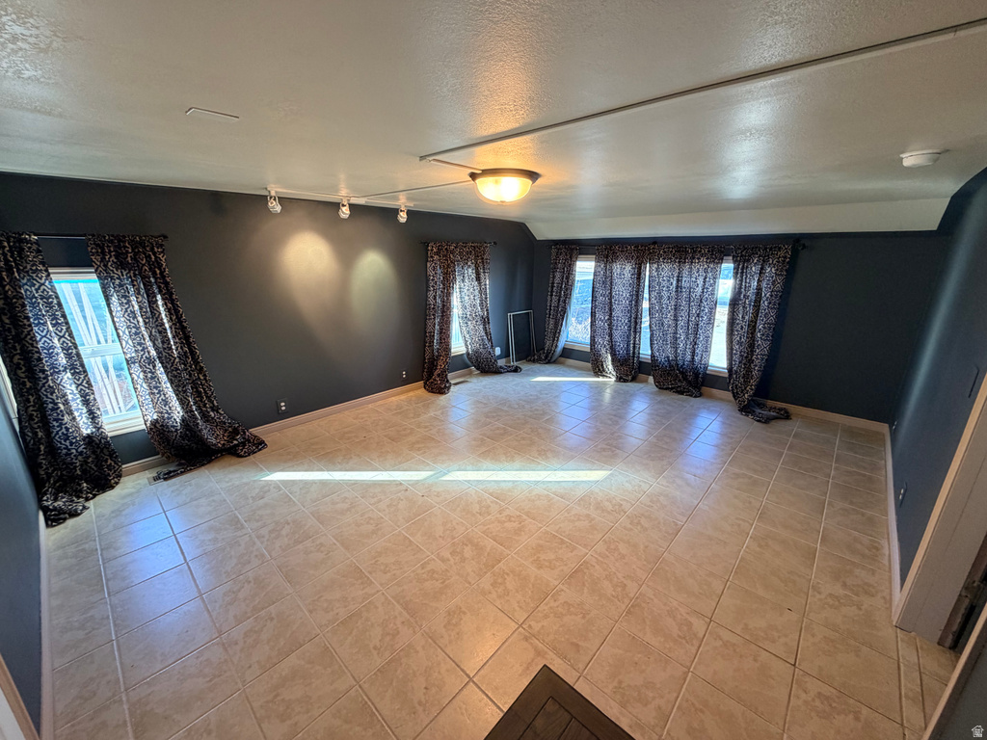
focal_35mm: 14
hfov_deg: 102.1
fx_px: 399
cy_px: 370
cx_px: 494
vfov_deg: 85.7
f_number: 2.2
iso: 200
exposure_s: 1/60
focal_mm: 2.22
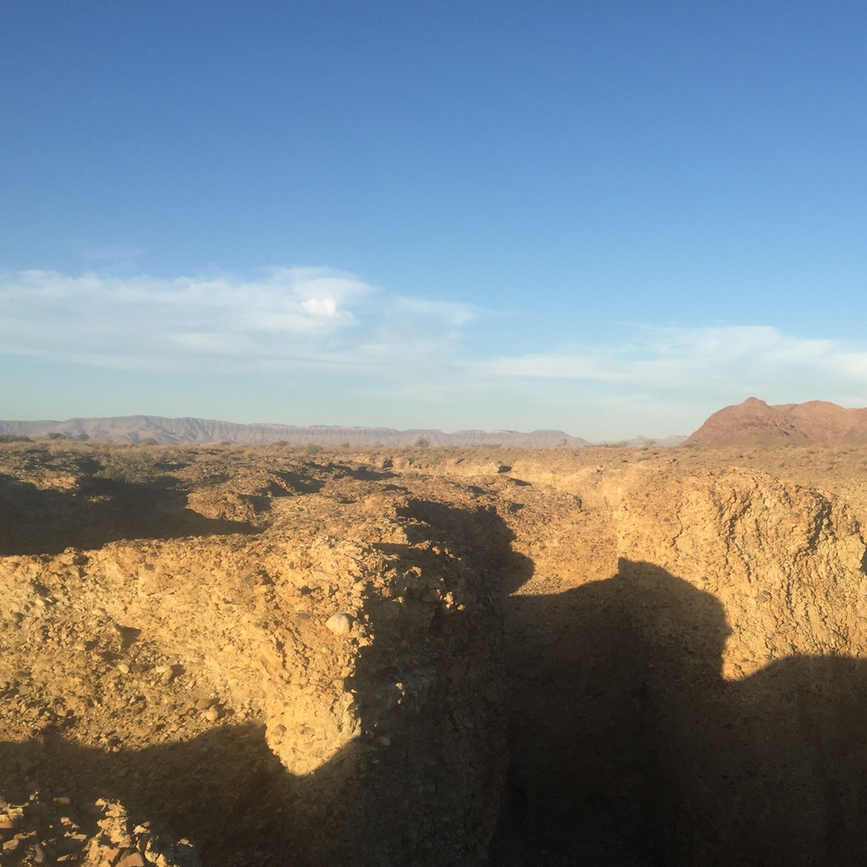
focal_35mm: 35
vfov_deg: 47.2
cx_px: 569
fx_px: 992
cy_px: 425
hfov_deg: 46.6
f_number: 2.2
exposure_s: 1/1582
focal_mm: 4.15
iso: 32
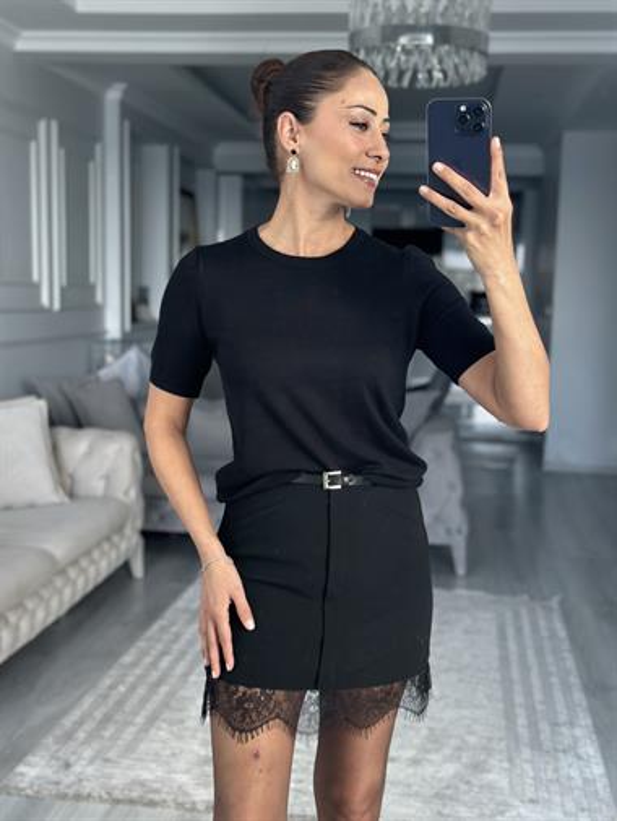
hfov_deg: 30.3
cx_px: 308
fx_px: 1140
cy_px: 410
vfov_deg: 39.6
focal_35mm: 48
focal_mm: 6.86
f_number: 1.78
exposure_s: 1/121
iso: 80
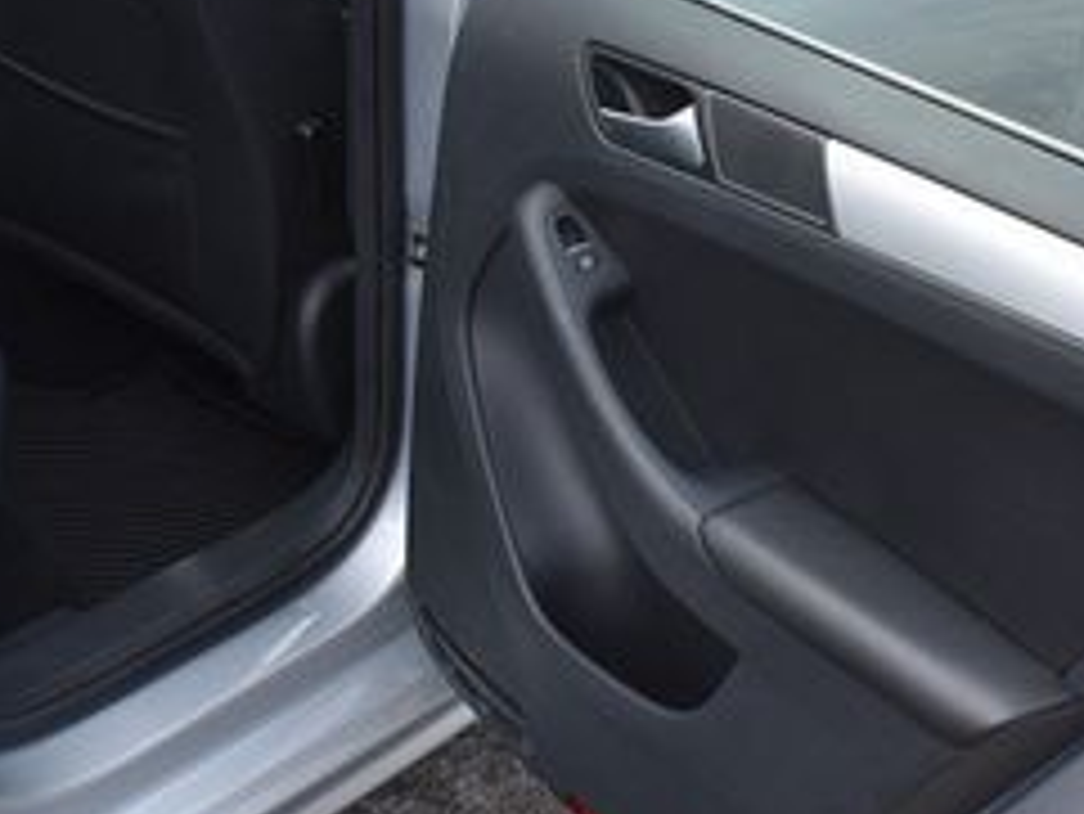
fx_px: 2162
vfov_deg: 20.9
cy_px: 97
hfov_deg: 28.1
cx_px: 486
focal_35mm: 69
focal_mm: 18
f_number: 5.6
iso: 220
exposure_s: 1/250
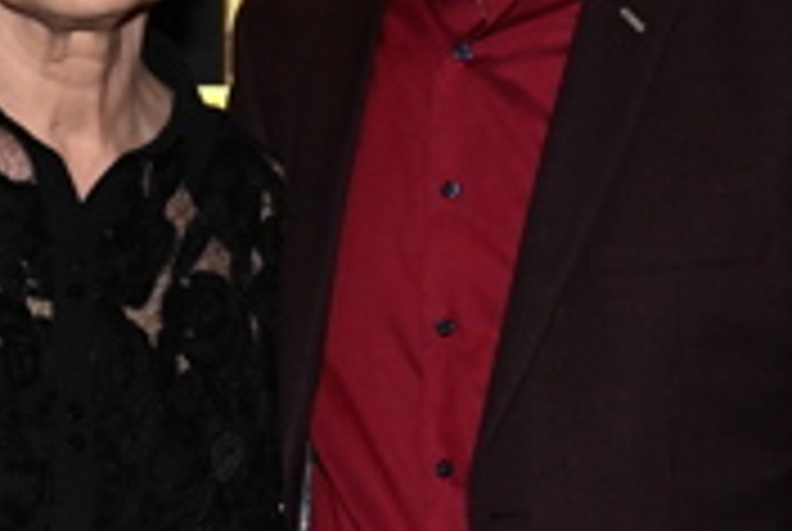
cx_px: 324
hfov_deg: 11.7
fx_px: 3878
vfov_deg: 7.8
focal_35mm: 176
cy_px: 369
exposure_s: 1/125
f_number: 9
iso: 3200
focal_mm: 45
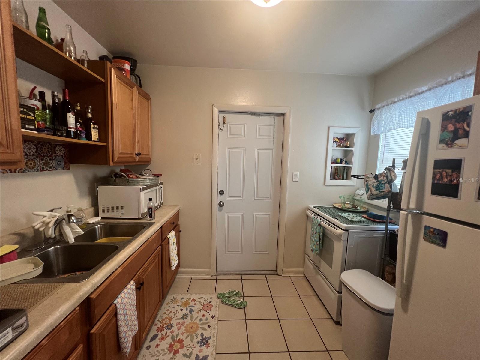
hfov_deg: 106.2
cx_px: 240
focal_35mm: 13
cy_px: 180
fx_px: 180
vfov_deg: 89.9
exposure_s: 1/60
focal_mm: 1.57
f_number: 1.8
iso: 125
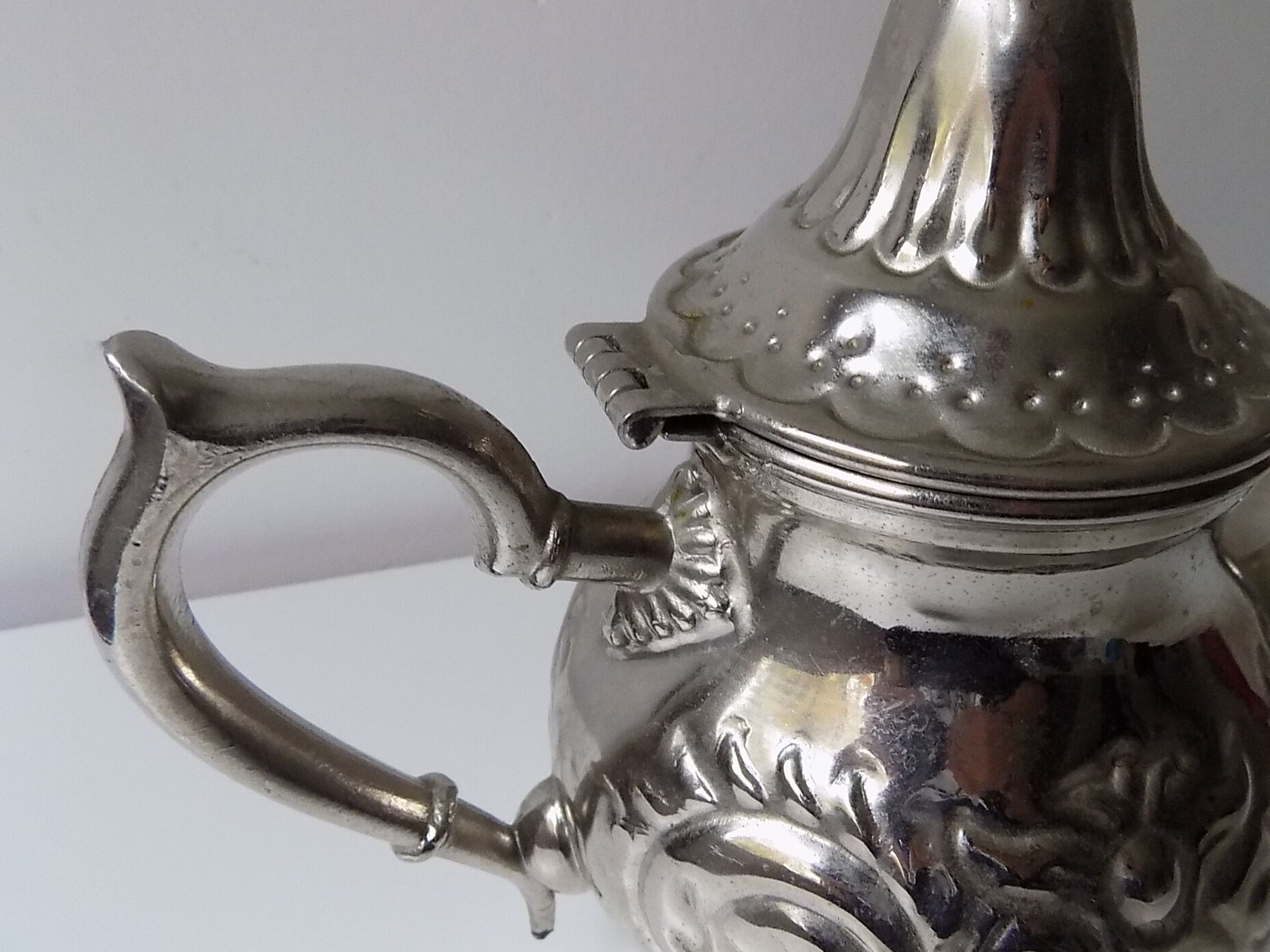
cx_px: 736
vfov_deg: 49.7
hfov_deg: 63.1
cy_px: 443
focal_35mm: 28
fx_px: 1027
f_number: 3.1
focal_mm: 4
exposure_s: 1/30
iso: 400
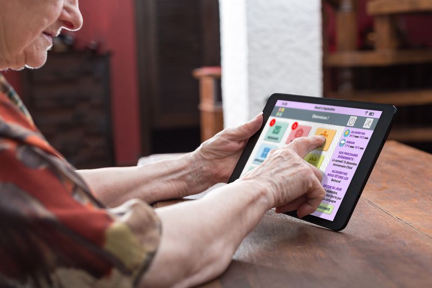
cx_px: 216
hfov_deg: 39.6
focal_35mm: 50
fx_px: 600
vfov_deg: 27.0
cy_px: 144
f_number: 4
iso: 100
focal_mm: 50
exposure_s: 1/200
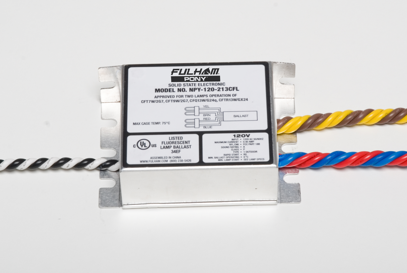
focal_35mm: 105
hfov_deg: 19.4
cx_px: 204
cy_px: 136
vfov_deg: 13.1
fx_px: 1189
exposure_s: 1/250
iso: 160
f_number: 18
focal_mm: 70
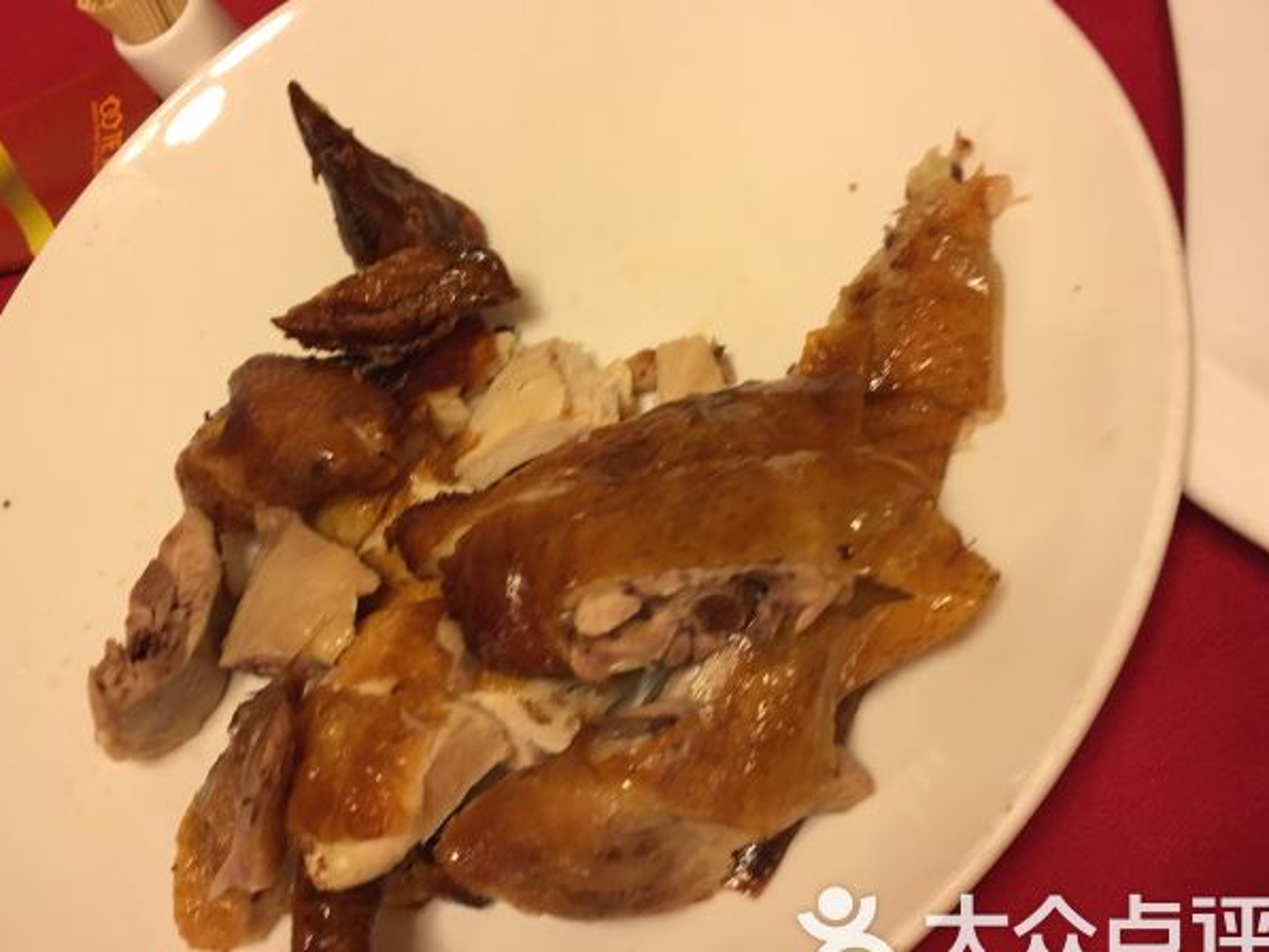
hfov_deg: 53.9
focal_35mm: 34
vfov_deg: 41.8
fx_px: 1247
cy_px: 490
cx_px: 587
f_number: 2.2
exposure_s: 1/33
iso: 125
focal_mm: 4.15
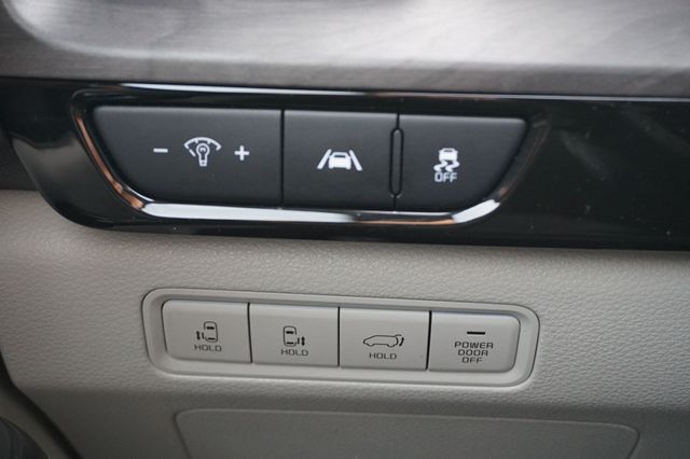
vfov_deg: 26.5
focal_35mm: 51
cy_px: 230
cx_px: 345
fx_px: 977
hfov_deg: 38.9
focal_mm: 34
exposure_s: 1/60
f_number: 5
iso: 800
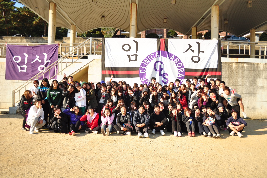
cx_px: 134
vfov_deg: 43.5
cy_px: 89
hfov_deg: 62.0
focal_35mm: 30
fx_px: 222
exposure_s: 1/640
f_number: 3.8
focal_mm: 20
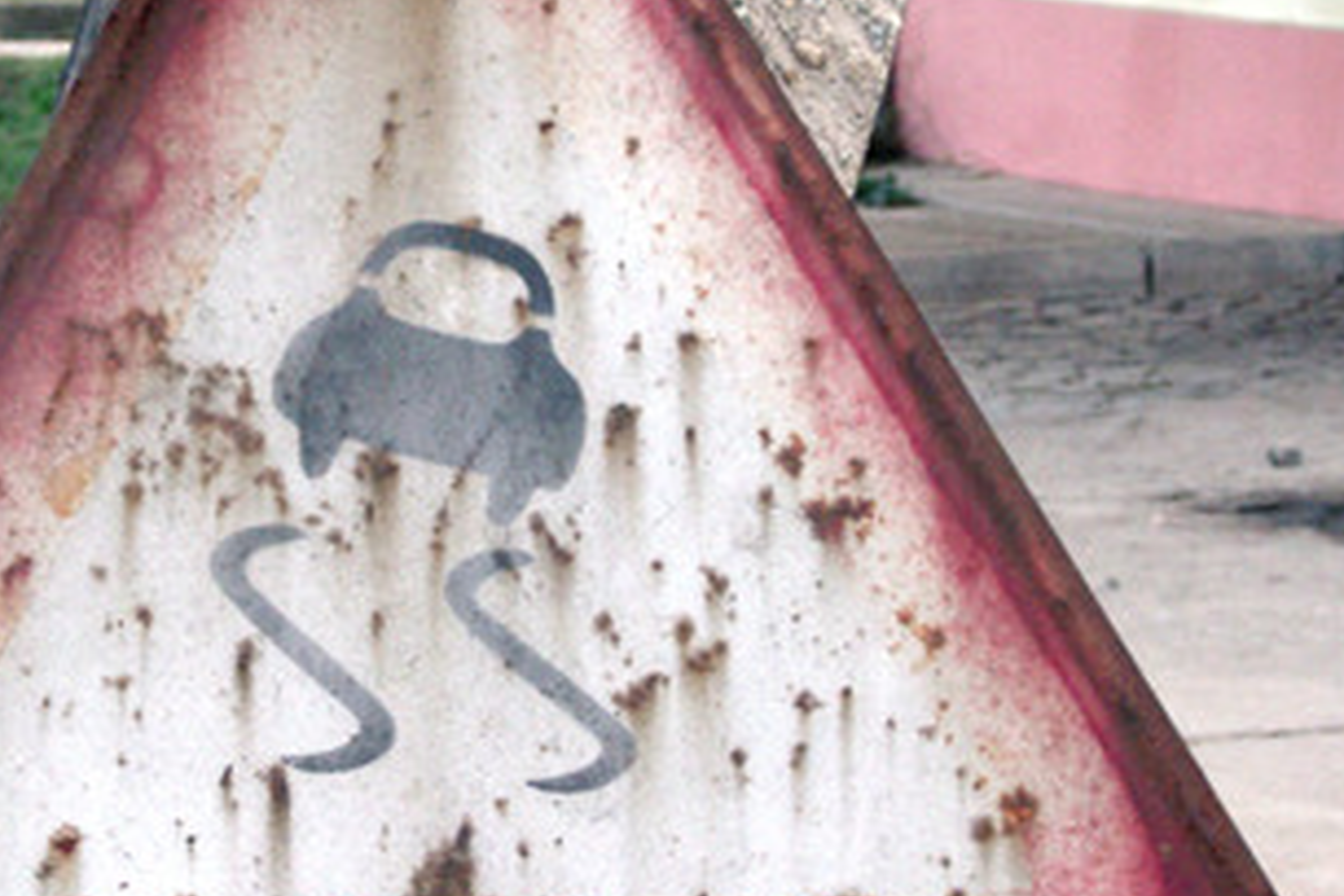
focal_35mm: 209
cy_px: 345
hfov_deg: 9.8
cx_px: 413
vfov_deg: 6.6
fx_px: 7802
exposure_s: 1/60
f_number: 4.8
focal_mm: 22.8
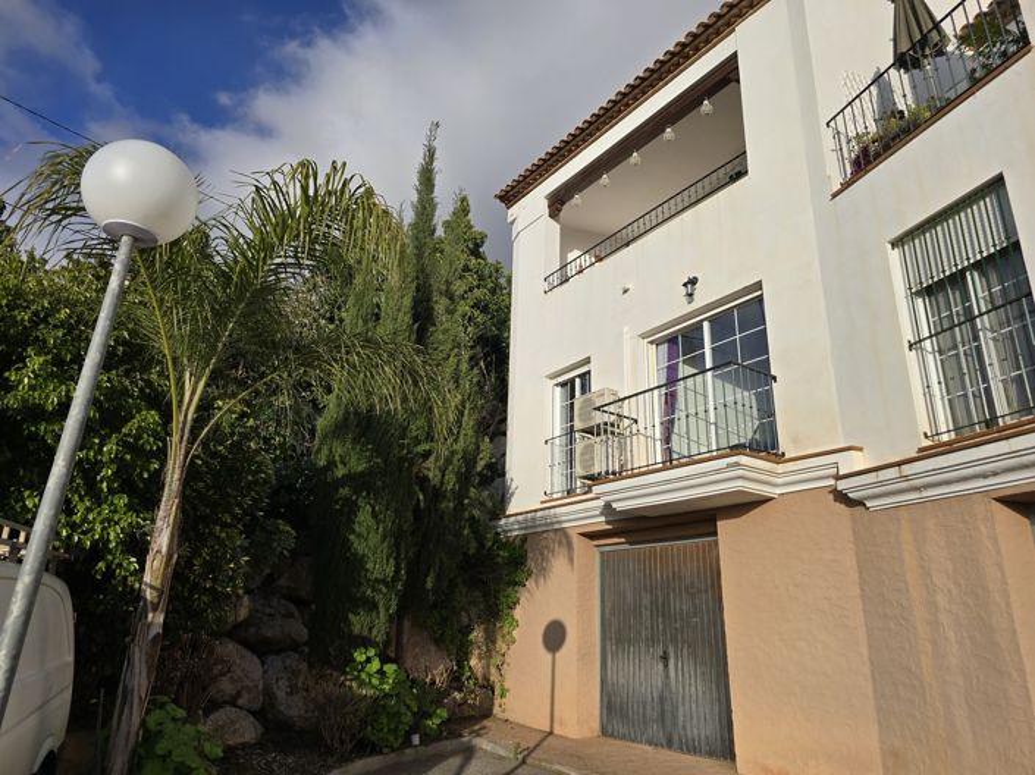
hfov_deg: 74.0
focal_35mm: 23
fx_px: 687
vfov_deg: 58.8
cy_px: 388
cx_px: 518
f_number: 1.7
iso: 12
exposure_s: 1/1044
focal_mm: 6.3
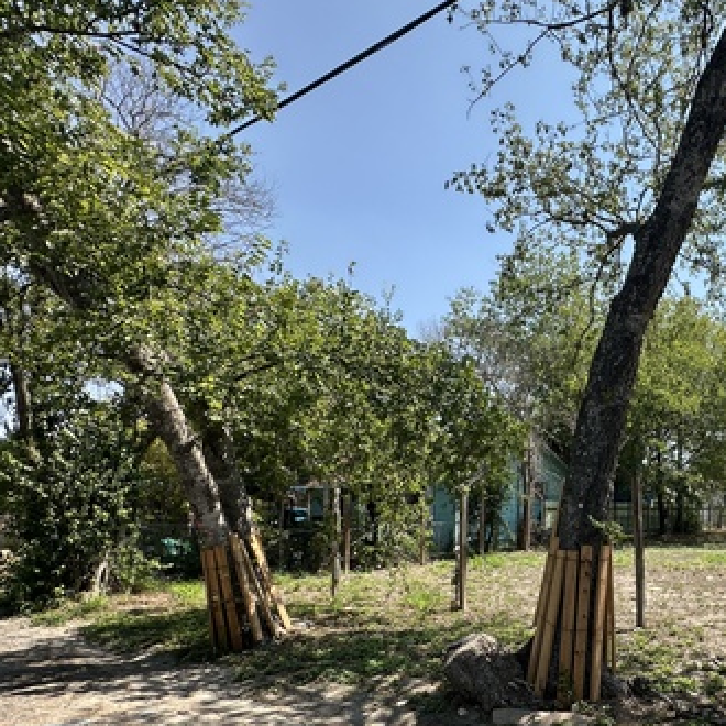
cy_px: 486
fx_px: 569
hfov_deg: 58.1
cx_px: 618
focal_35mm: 24
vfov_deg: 63.3
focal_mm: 2.22
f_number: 2.2
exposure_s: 1/947
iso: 40
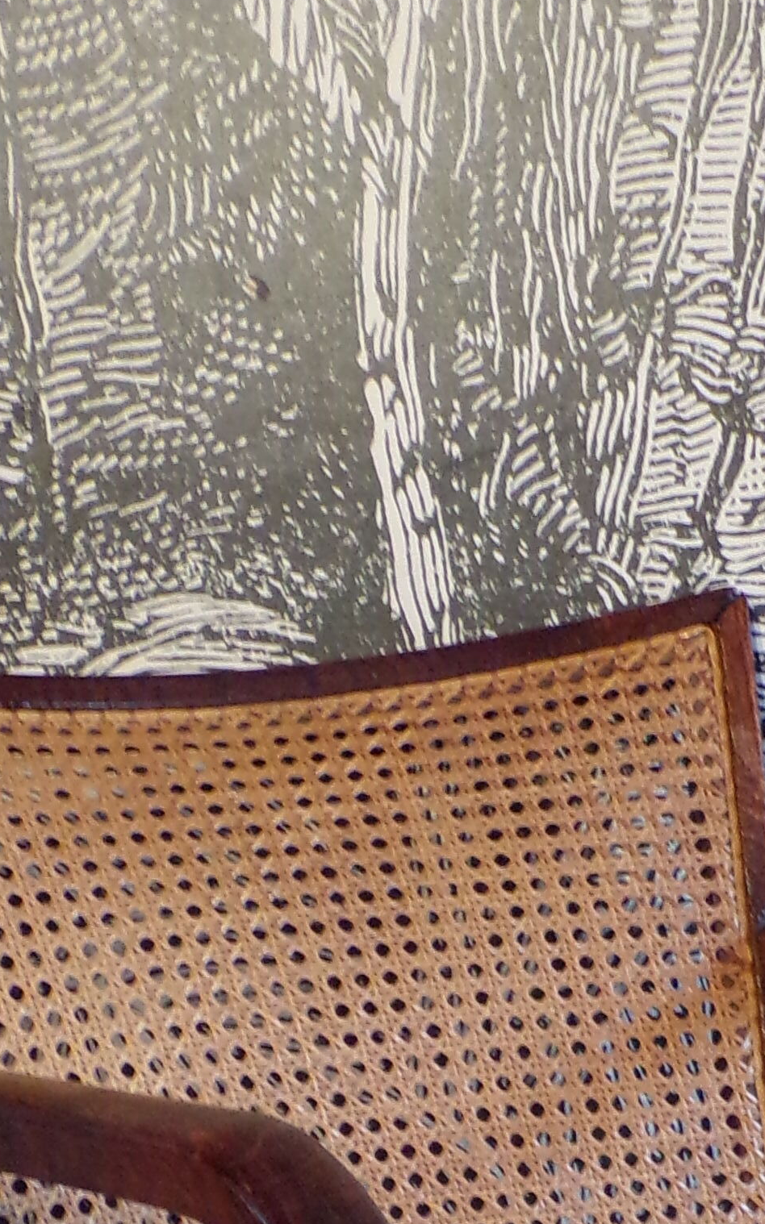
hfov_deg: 12.5
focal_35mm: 103
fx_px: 3438
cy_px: 1330
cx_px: 809
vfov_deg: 19.4
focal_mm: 5.8
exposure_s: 1/17
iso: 302
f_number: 3.2
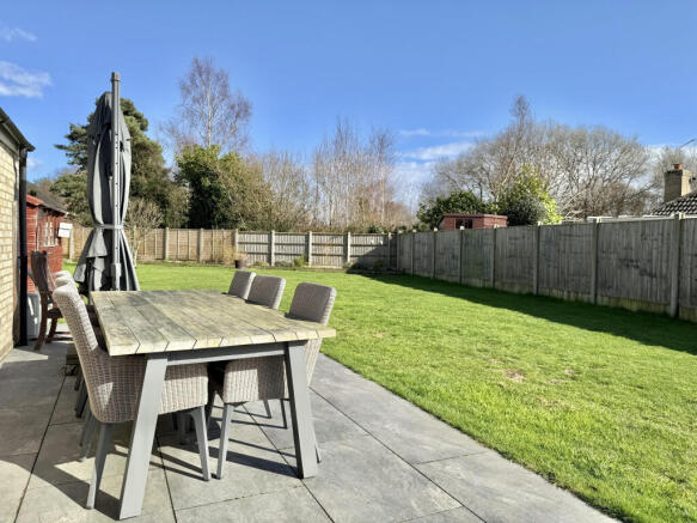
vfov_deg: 56.8
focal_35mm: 24
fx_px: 483
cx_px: 348
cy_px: 262
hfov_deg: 71.6
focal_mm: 6.76
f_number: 1.78
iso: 80
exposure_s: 1/3584
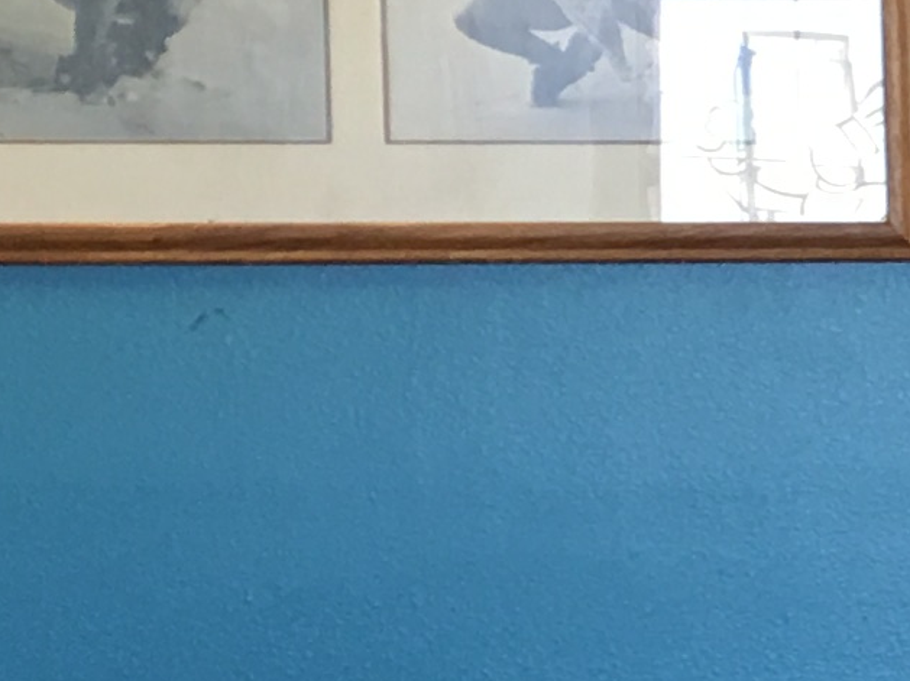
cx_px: 2603
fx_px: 4887
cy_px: 549
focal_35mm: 186
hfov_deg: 8.9
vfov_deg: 8.0
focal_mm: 4.15
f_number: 2.2
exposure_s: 1/15
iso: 32
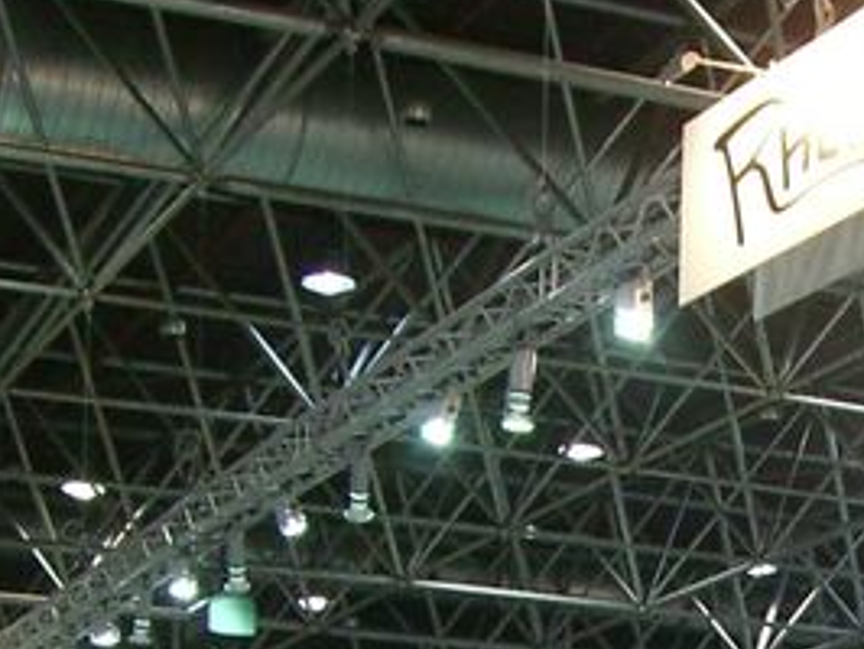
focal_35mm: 120
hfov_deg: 16.0
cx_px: 939
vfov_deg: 11.9
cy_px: 948
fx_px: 2998
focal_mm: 6.2
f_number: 2.7
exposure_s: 1/50
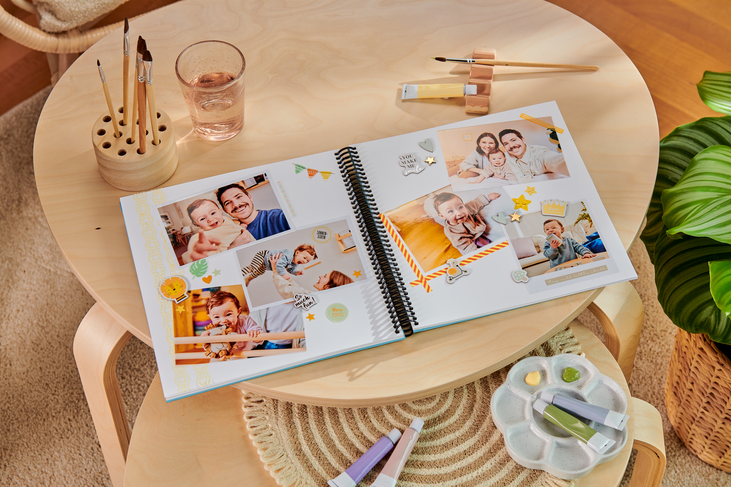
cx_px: 366
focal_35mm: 62
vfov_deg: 21.9
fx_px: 1259
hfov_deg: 32.4
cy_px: 244
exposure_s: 1/125
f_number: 8
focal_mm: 62
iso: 250
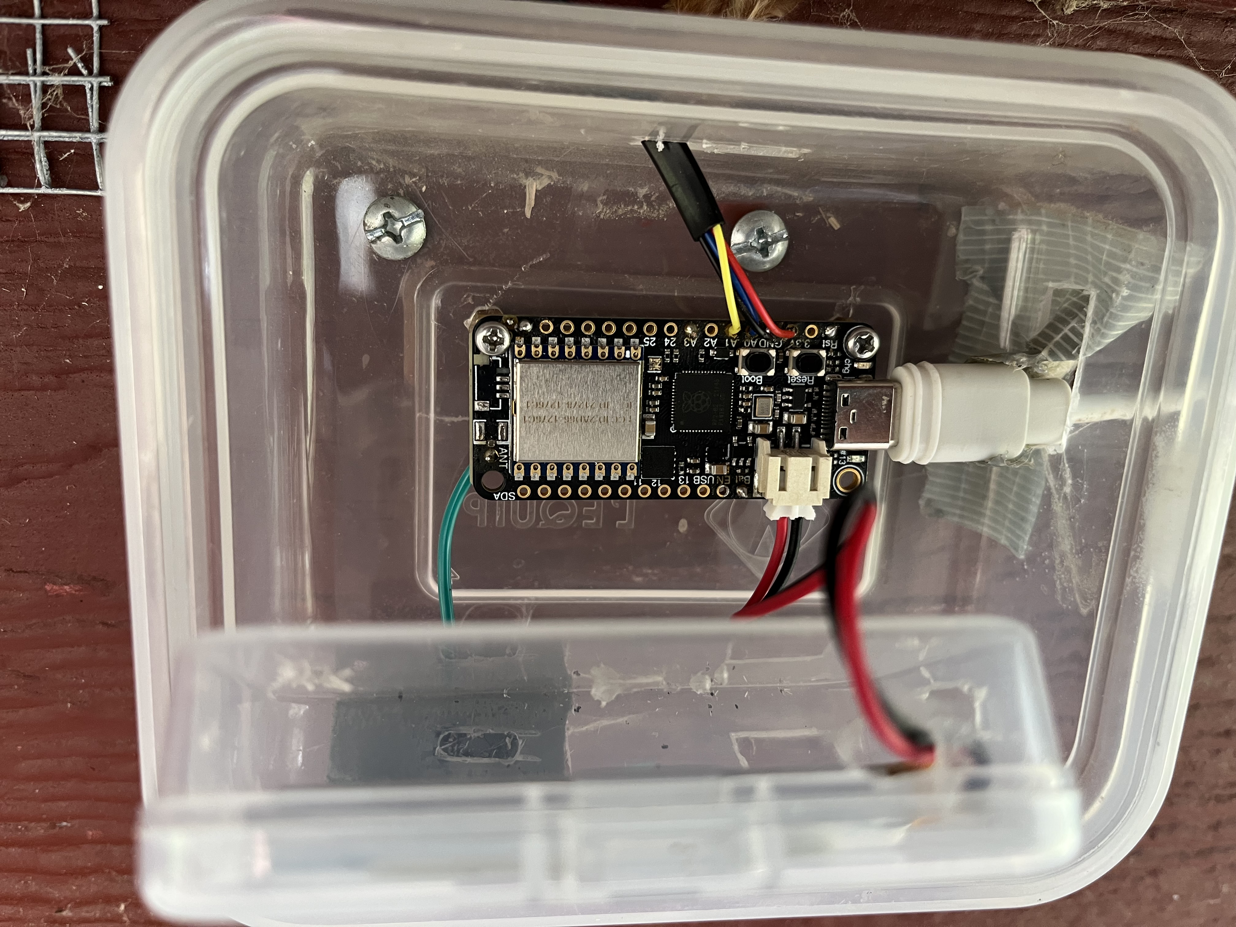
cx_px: 618
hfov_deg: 67.3
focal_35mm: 26
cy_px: 464
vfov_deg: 53.1
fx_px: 928
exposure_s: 1/95
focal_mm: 5.1
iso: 125
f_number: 1.6
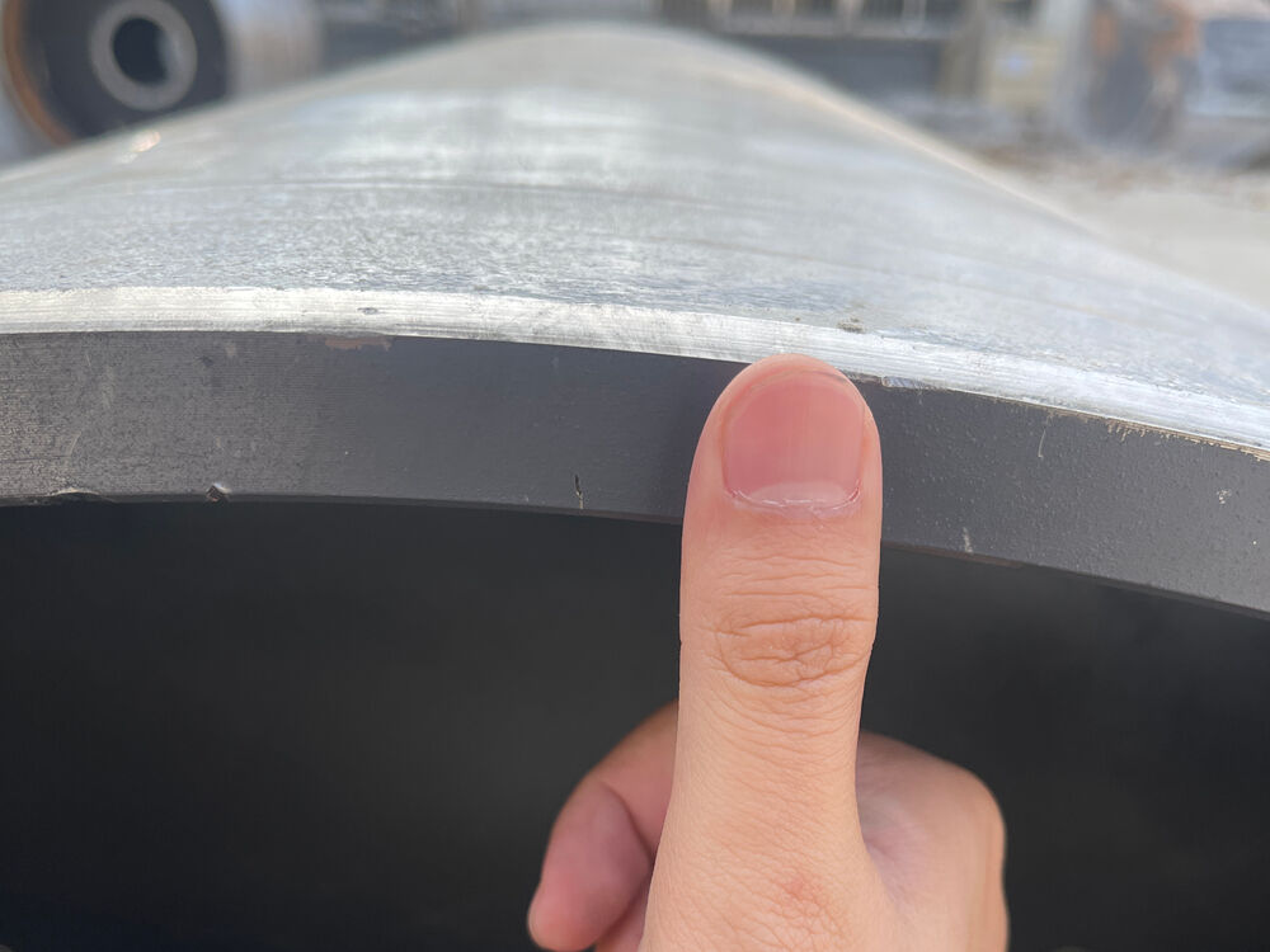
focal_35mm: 26
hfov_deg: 67.3
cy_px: 476
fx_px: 954
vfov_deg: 53.1
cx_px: 635
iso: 32
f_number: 1.6
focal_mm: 5.1
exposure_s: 1/700
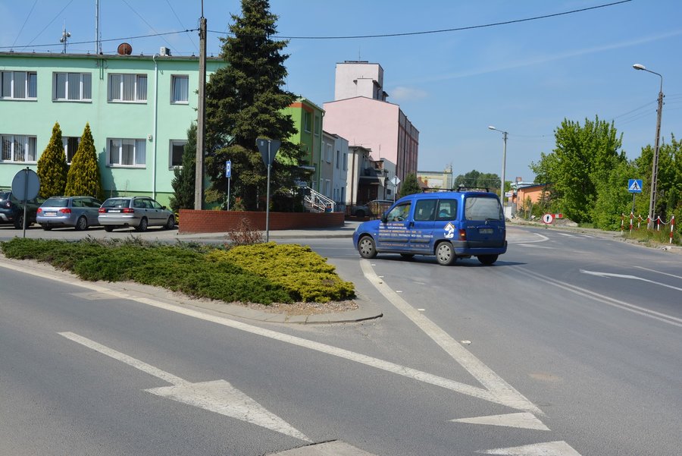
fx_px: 910
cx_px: 341
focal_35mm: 48
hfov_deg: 41.1
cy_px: 228
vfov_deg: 28.1
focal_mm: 32
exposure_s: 1/250
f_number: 8
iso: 100
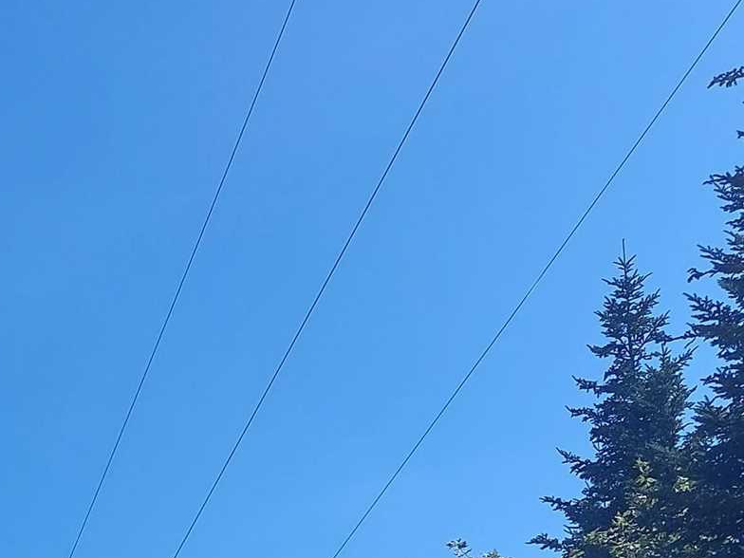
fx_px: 2020
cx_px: -304
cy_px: 936
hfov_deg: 18.9
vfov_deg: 14.3
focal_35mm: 94
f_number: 1.8
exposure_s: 1/1393
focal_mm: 5.23
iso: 25
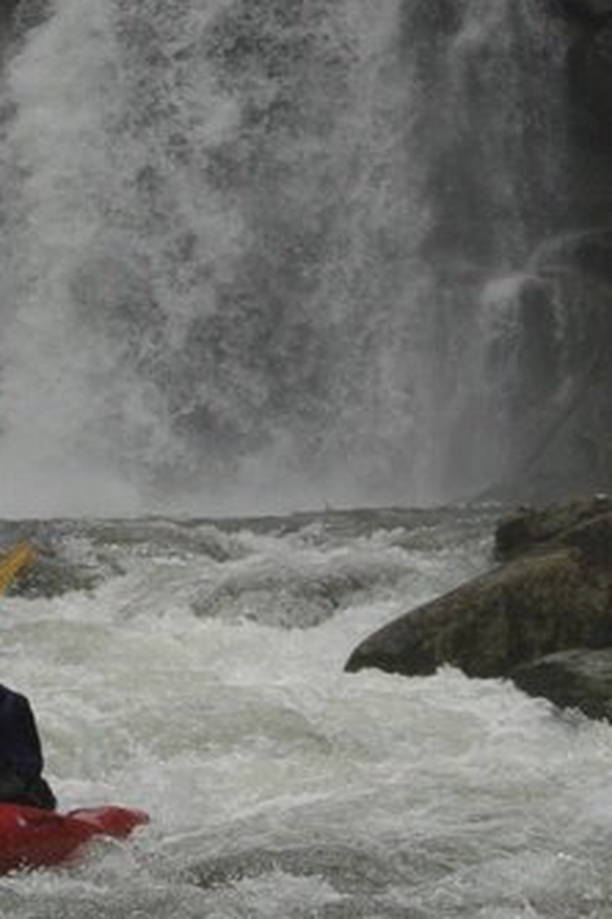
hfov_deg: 10.5
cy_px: 327
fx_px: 3315
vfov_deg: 15.7
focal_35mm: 130
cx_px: 193
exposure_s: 1/6400
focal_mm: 24
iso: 400
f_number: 2.8
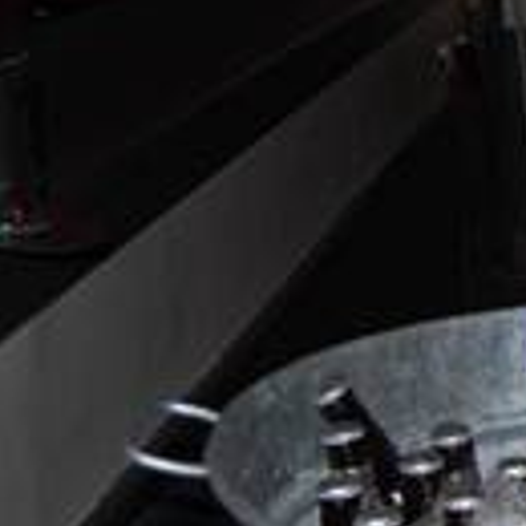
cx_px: 1007
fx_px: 1685
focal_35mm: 98
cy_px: 138
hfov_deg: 14.9
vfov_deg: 17.7
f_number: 3.8
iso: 400
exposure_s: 1/60
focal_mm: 20
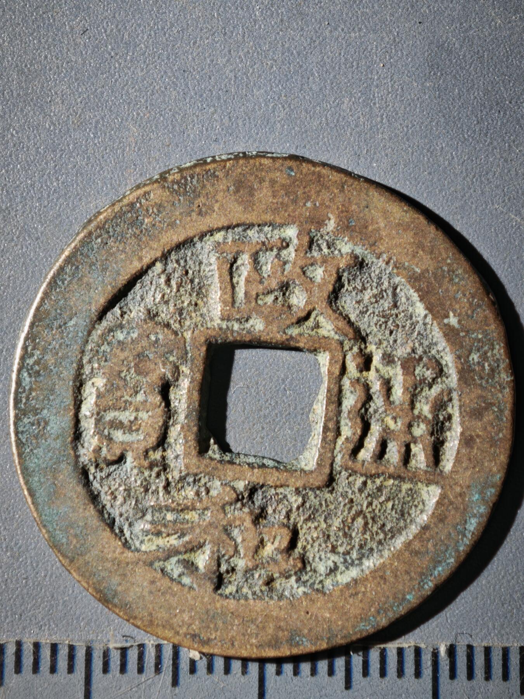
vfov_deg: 20.7
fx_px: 1917
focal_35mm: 95
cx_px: 262
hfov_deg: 15.6
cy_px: 350
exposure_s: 1/100
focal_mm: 9
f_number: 2
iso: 125
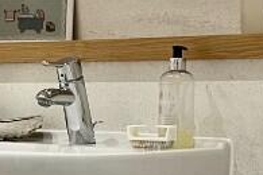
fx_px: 1037
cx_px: -11
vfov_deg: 9.6
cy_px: 192
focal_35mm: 142
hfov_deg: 14.2
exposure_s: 1/50
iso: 80
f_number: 1.6
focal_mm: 5.1
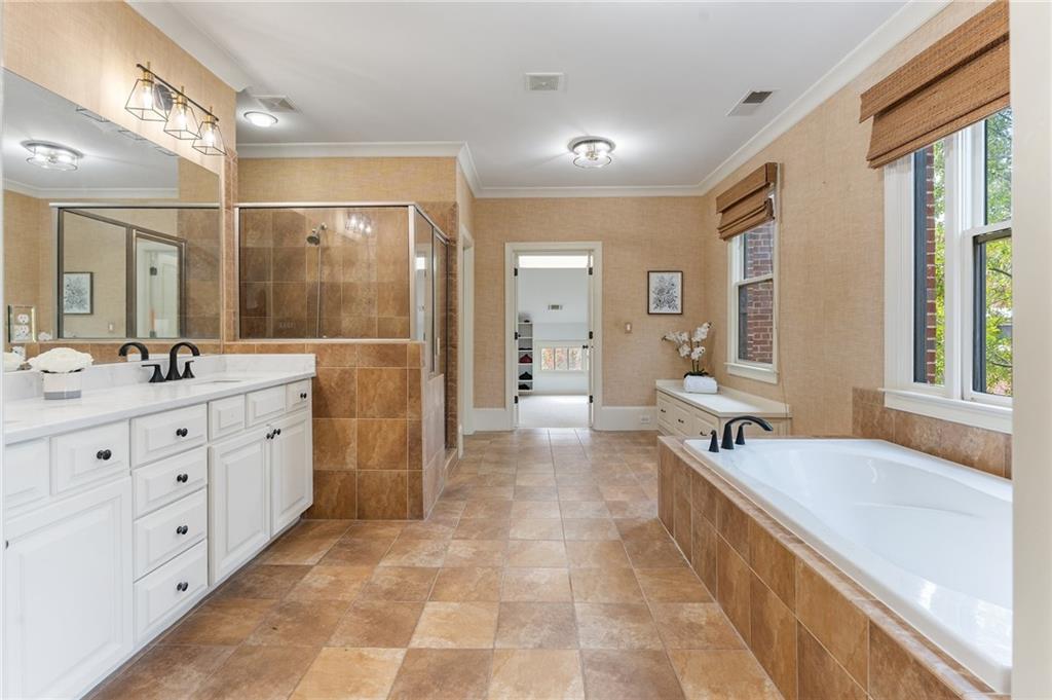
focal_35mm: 17
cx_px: 526
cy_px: 350
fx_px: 485
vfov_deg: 71.6
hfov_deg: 94.7
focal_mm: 16.6
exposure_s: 1/15
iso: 320
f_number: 8
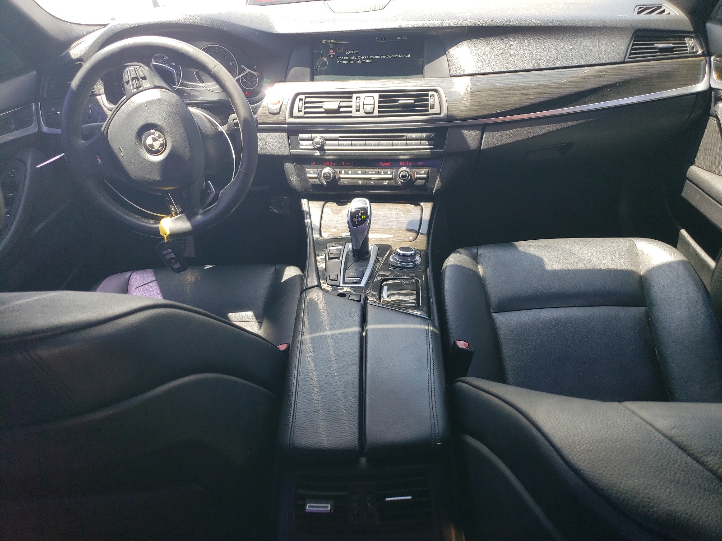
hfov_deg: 67.3
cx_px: 361
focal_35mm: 26
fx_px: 542
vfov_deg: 53.1
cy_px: 270
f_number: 1.5
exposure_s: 1/161
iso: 50
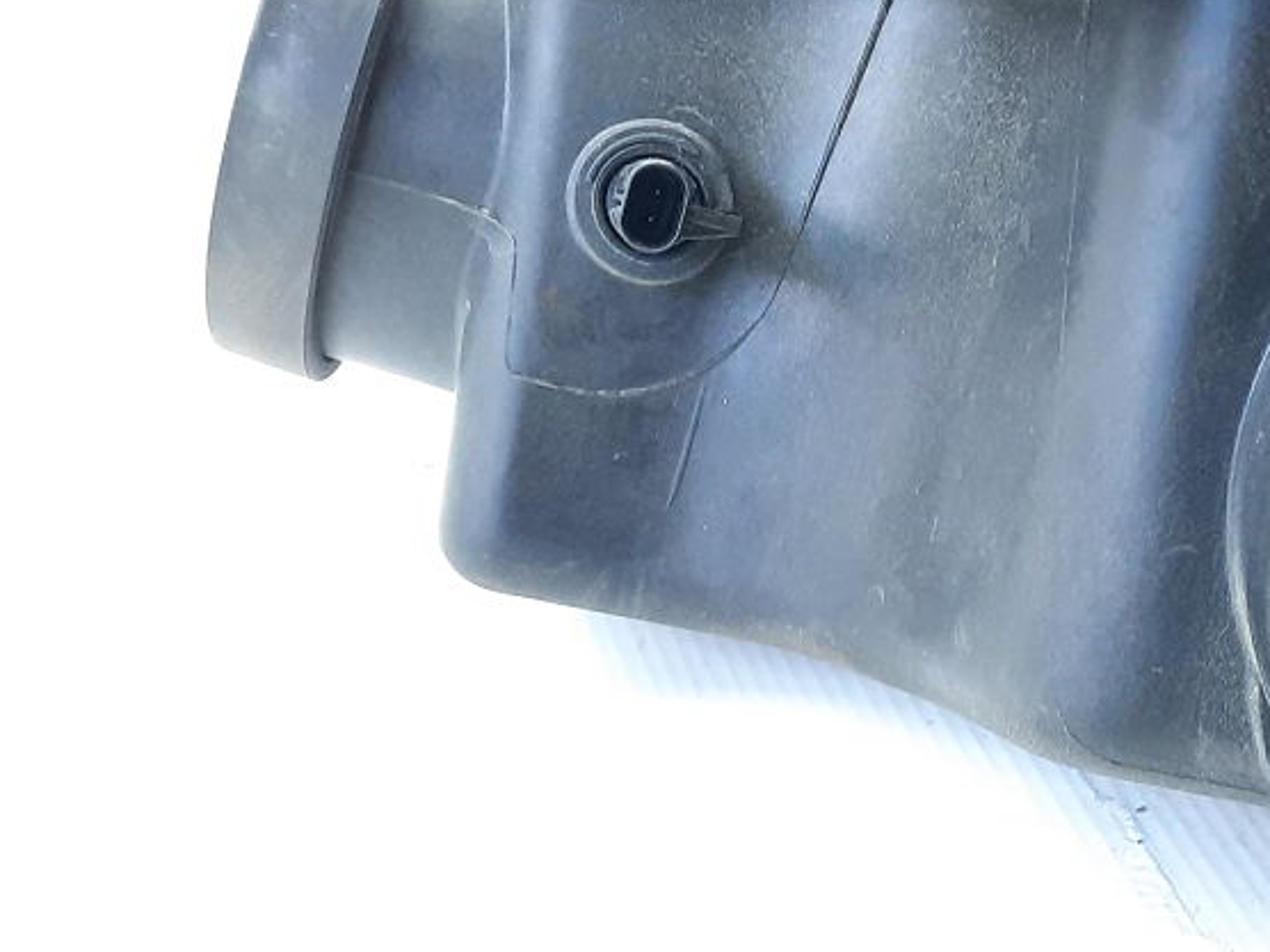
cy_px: 466
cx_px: 1087
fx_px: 1981
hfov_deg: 34.0
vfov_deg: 27.0
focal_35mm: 54
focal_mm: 4.6
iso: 400
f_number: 2
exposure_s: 1/50
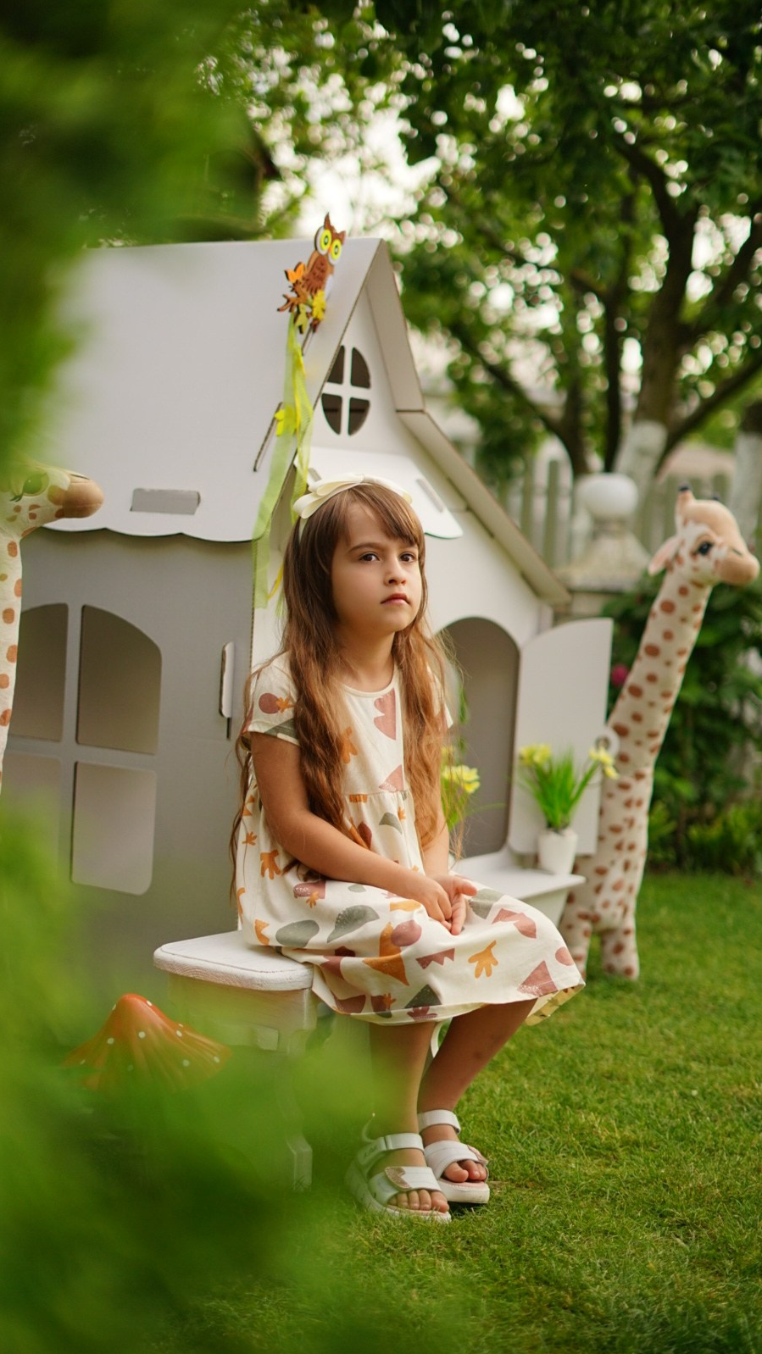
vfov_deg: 39.2
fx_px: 1904
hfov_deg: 22.6
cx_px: 396
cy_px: 676
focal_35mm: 53
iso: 250
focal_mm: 50
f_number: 1.8
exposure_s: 1/3200
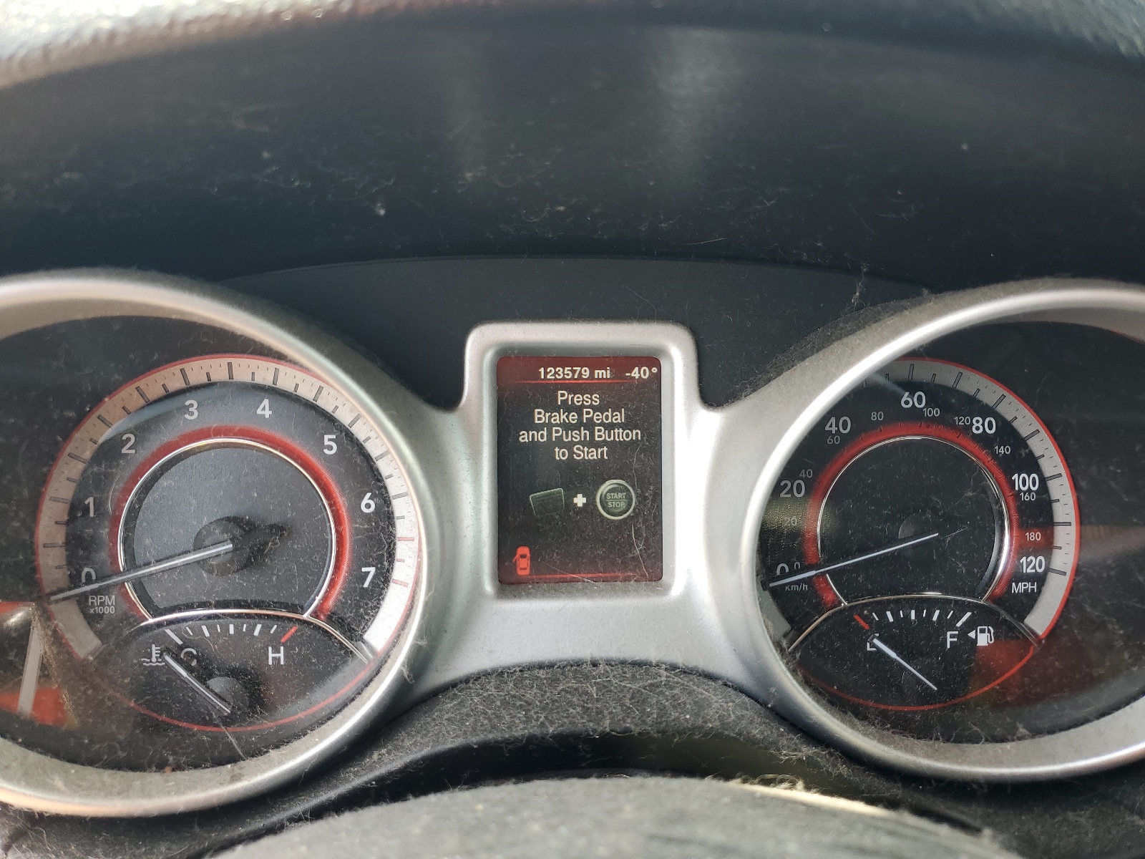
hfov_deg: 67.3
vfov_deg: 53.1
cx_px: 572
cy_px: 430
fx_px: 860
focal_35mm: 26
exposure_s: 1/161
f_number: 1.5
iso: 50
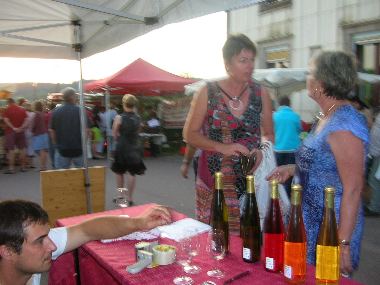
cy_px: 142
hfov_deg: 52.6
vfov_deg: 40.7
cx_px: 190
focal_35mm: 35
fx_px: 384
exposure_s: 1/30
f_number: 2.8
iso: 50
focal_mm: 5.8
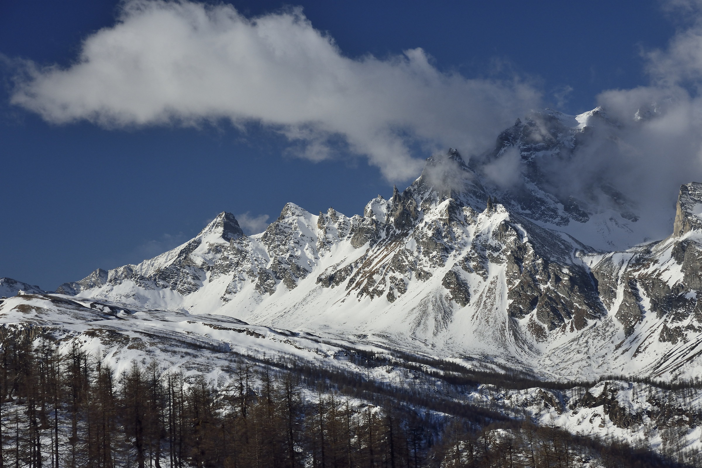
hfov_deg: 24.6
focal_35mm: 82
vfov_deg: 16.6
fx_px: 1609
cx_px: 351
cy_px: 234
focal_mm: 55
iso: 450
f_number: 7.1
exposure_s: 1/1000
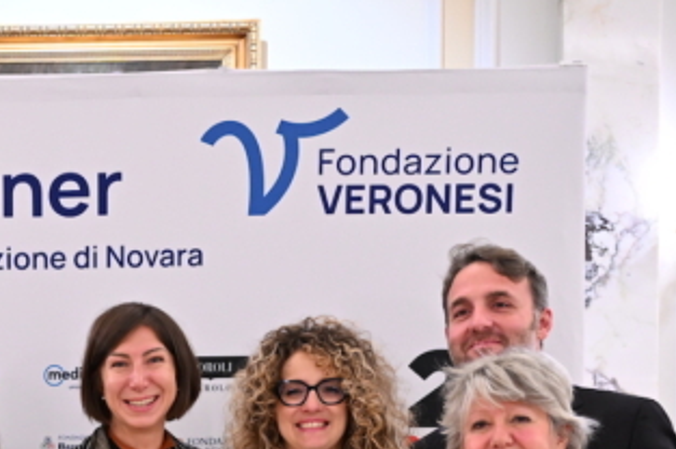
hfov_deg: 17.8
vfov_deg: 11.9
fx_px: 2057
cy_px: 676
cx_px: -121
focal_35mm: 110
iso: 1400
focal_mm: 33.5
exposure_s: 1/80
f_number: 4
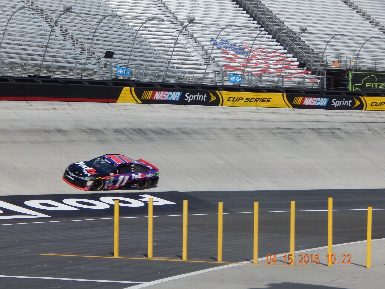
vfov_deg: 17.4
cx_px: 192
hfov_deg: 23.0
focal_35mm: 85
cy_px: 144
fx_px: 945
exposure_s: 1/400
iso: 125
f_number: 8.6
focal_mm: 15.3
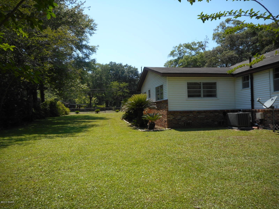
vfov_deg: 54.9
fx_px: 201
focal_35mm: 25
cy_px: 104
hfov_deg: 69.4
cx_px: 140
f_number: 3.7
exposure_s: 1/640
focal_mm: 4.5
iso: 80
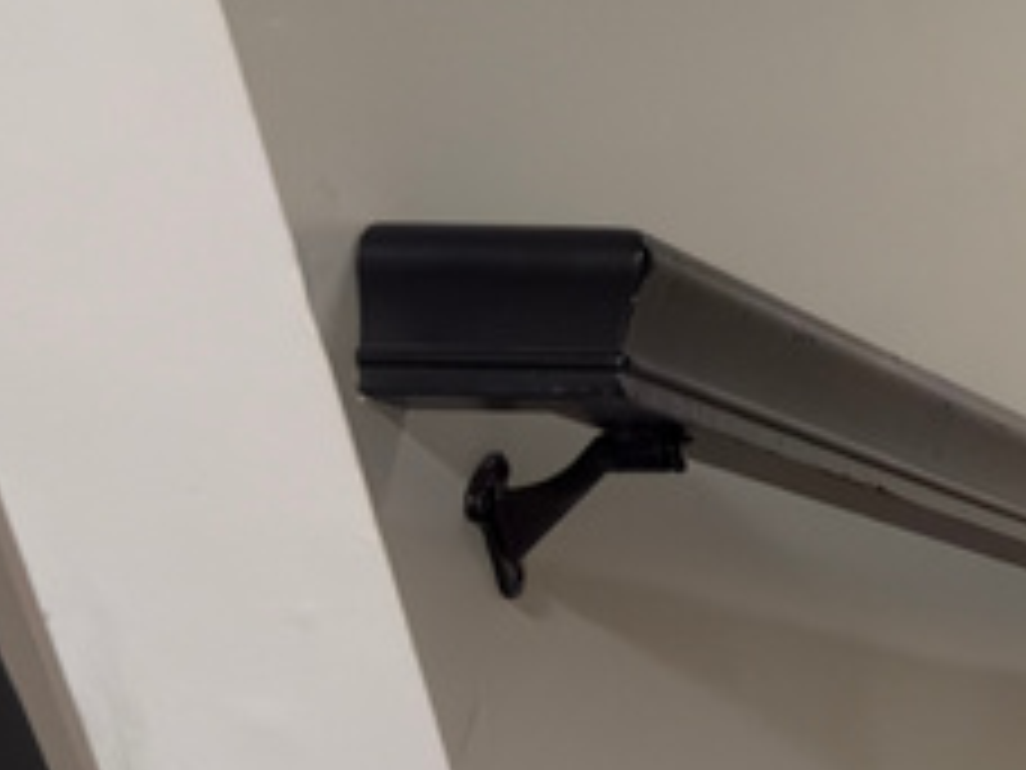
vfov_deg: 12.7
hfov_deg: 14.1
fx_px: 3468
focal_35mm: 117
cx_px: 2079
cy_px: 320
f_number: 1.6
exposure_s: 1/40
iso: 125
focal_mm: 5.96
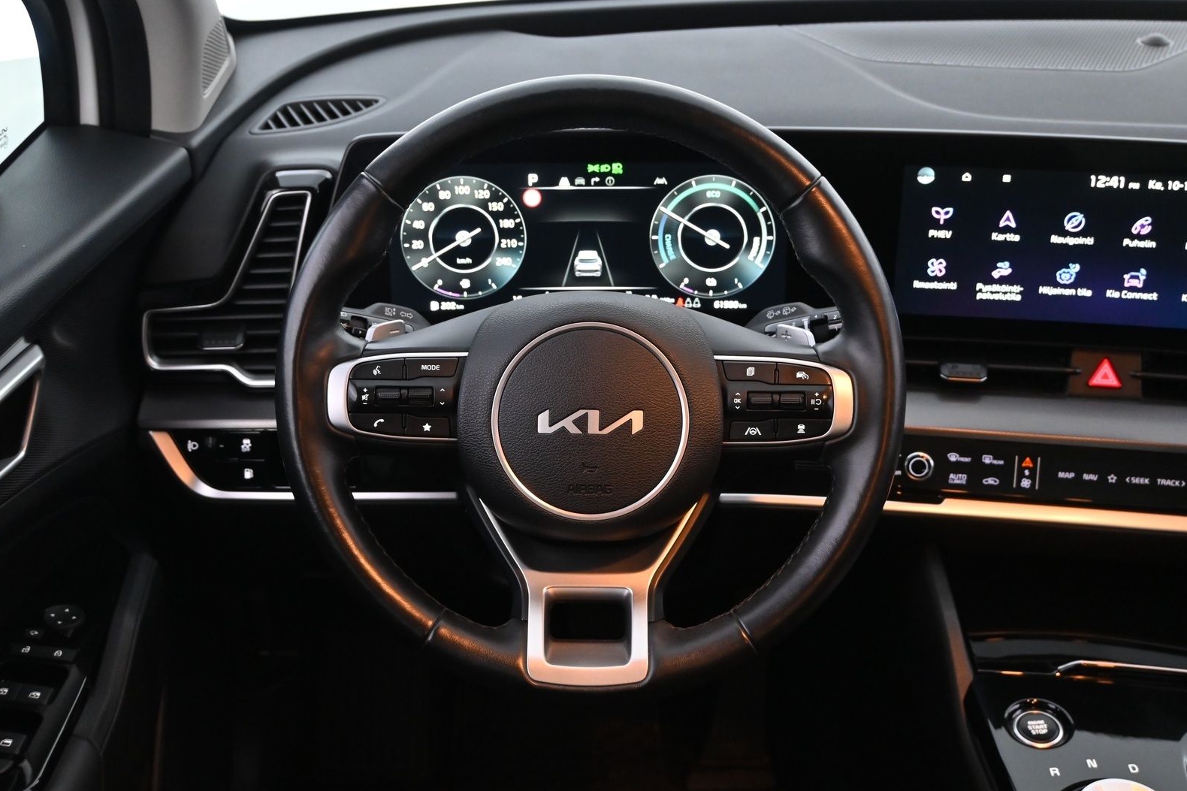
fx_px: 1344
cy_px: 390
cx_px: 581
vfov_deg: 32.8
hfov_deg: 47.6
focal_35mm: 41
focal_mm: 26.5
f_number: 4.5
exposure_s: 1/25
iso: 1600
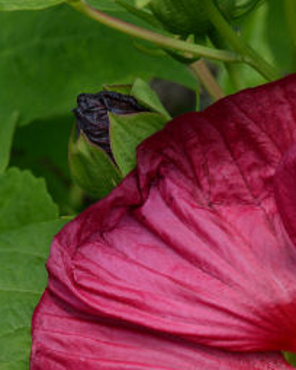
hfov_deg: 5.3
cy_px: 510
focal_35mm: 290
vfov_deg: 6.6
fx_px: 3176
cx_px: 361
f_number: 16
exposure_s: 1/100
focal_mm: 105
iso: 200
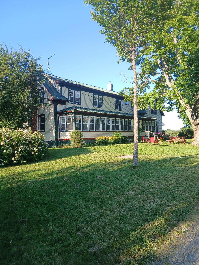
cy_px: 132
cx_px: 100
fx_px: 199
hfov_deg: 53.1
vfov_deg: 67.3
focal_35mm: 26
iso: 20
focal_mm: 3.98
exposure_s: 1/160
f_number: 1.8
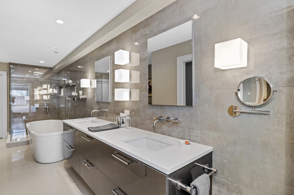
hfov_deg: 86.9
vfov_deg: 64.5
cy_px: 98
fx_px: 155
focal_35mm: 19
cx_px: 147
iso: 800
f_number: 5.6
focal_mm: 19
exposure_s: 1/80
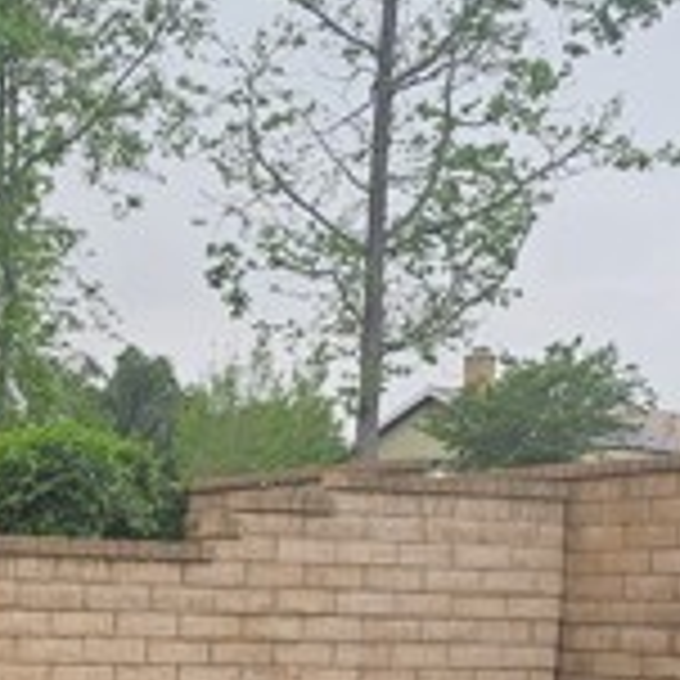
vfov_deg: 18.9
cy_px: 851
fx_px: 1911
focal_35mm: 86
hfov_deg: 19.6
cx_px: 5
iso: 10
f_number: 1.7
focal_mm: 6.3
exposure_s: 1/262
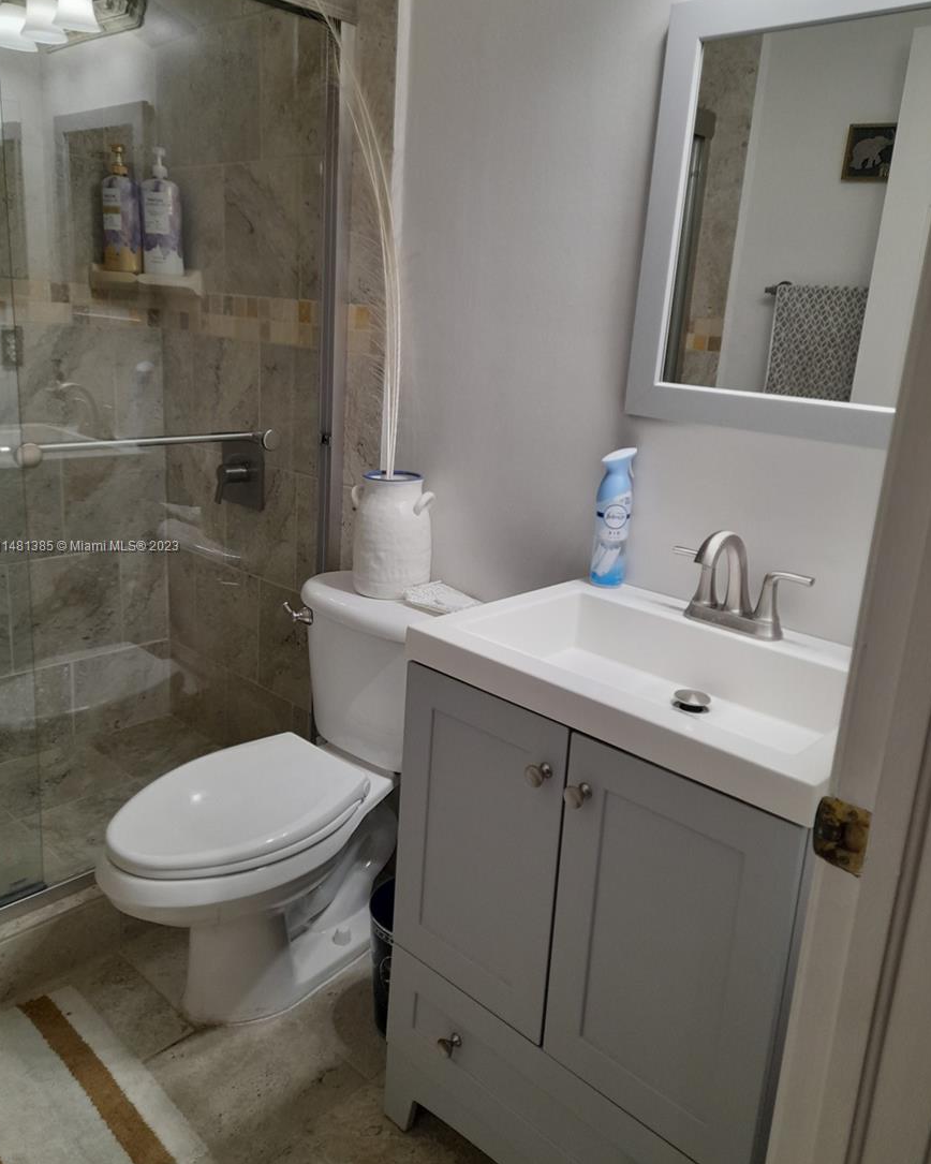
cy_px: 547
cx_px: 466
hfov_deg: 53.2
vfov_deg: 64.0
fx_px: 930
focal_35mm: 27
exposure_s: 1/60
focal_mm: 4.6
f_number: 2
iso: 100
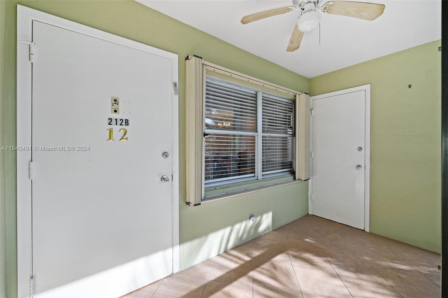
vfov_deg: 81.1
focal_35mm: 14
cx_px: 224
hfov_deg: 104.3
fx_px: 174
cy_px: 149
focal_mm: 14
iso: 200
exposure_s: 1/30
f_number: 8
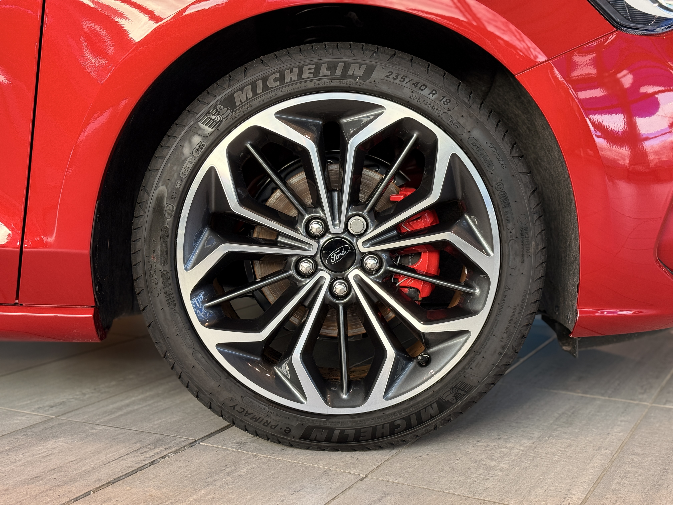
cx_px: 336
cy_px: 252
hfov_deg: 39.7
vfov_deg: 30.3
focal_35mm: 48
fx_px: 933
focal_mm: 6.76
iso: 80
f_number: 1.78
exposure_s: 1/100
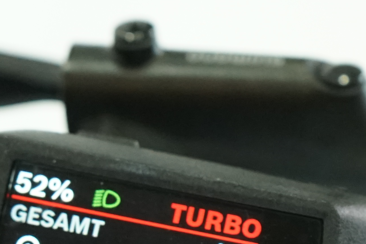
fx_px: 1698
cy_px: 289
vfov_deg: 8.1
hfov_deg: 12.3
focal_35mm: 167
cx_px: 132
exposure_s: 1/200
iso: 2500
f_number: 5
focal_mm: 36
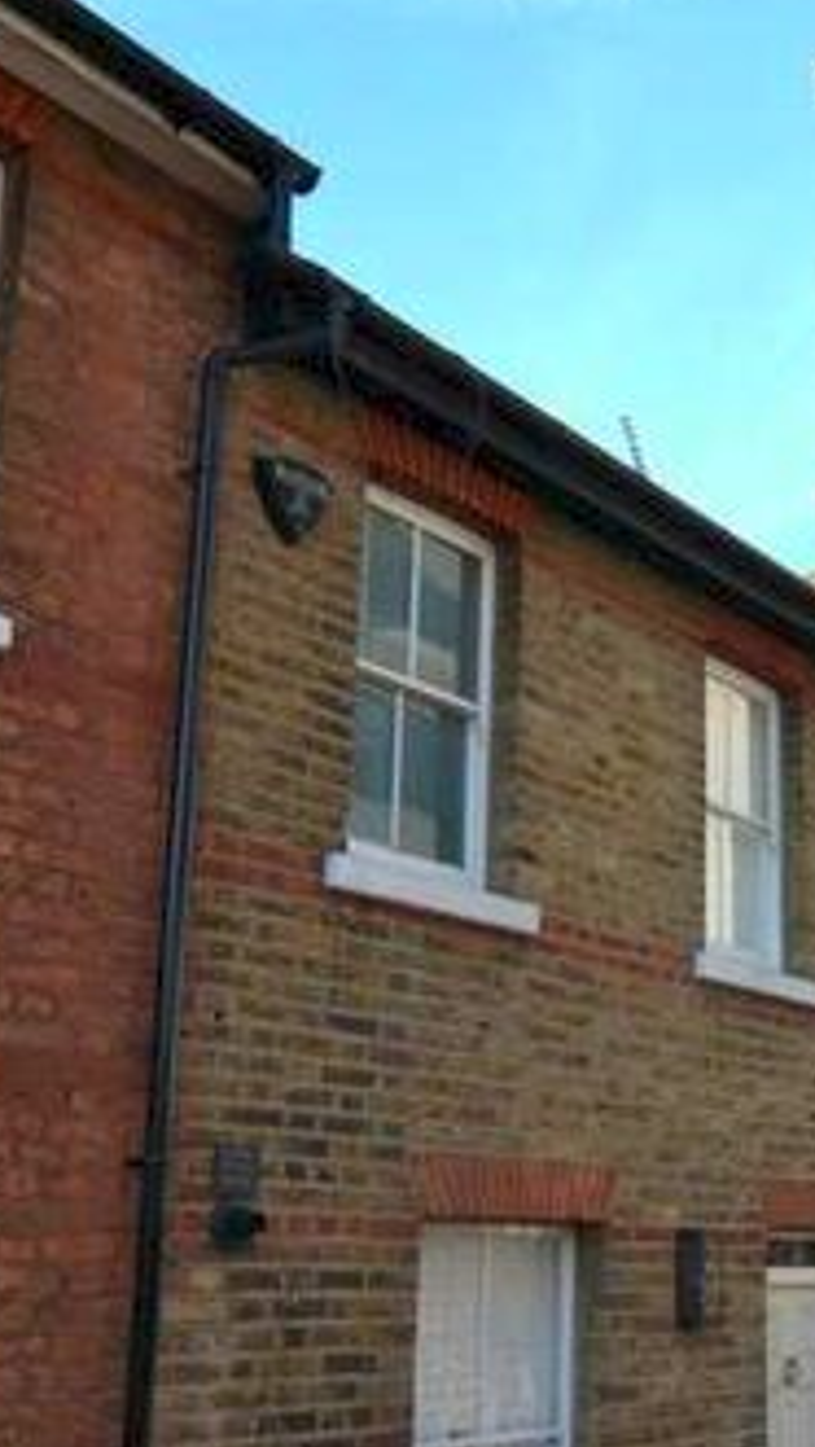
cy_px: 886
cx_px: 767
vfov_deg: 50.1
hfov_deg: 28.4
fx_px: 1534
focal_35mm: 40
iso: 400
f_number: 13
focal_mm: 12
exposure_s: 1/80
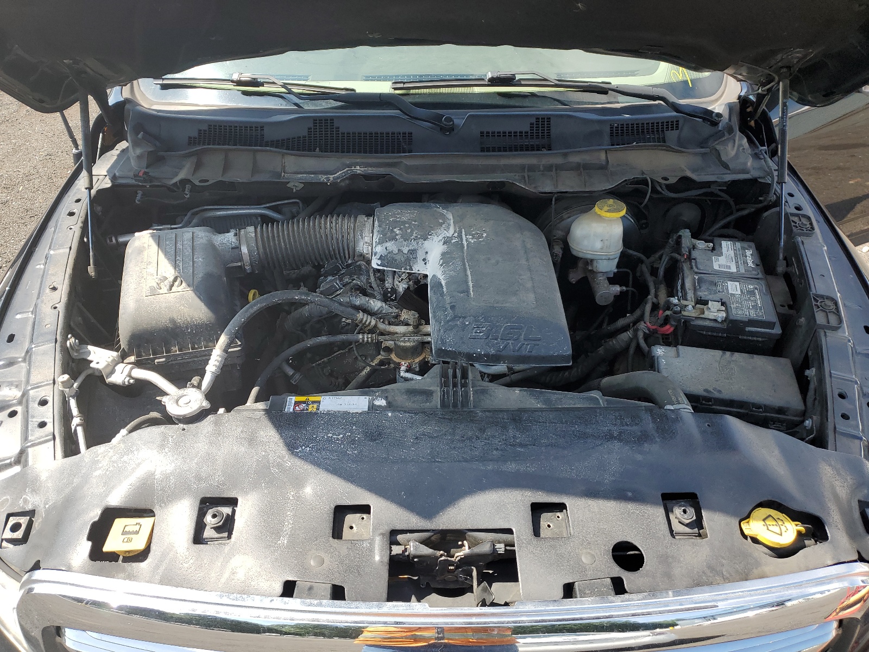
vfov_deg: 53.1
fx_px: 653
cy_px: 326
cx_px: 434
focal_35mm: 26
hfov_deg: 67.3
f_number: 1.5
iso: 50
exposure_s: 1/909
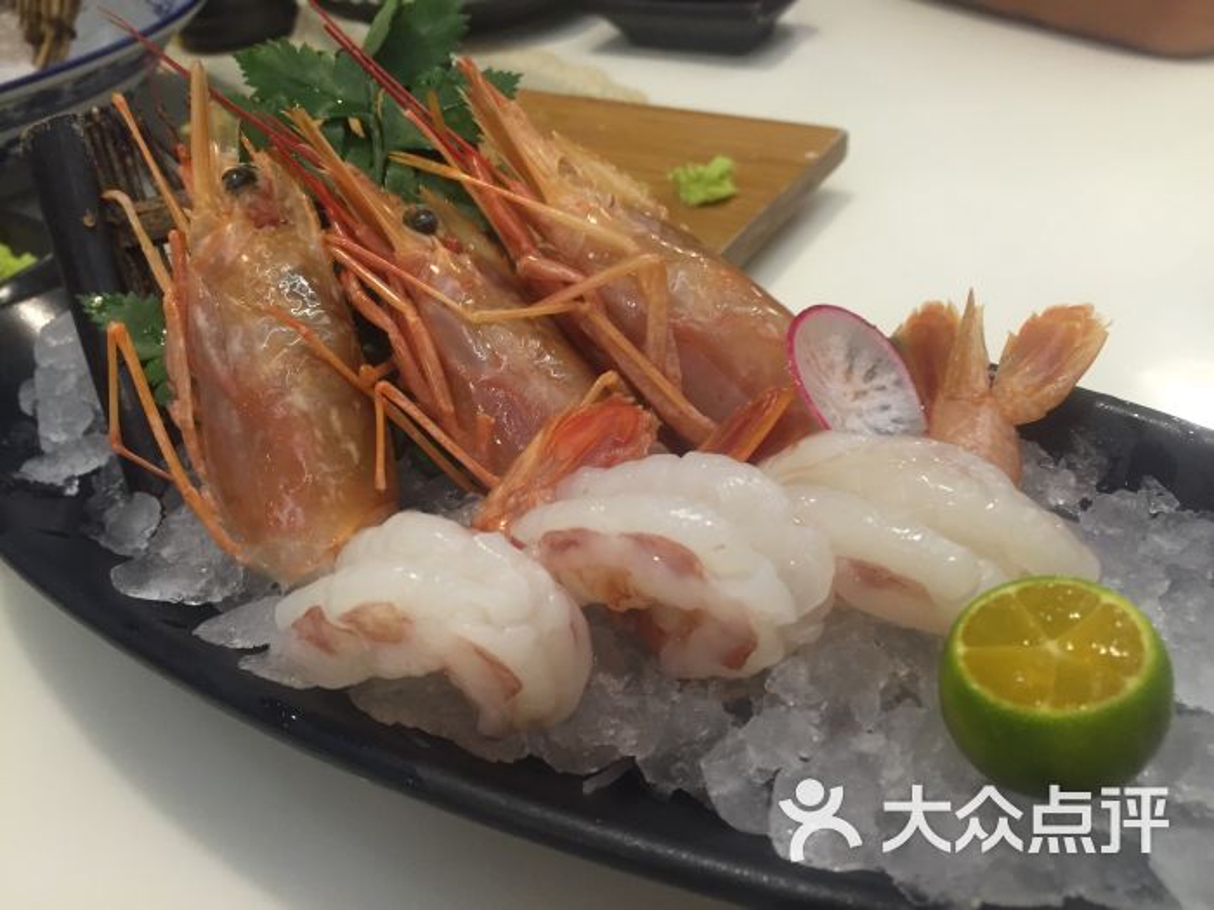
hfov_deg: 61.7
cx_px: 607
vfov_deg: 48.2
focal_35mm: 29
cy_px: 455
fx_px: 1017
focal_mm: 4.15
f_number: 2.2
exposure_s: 1/33
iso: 125
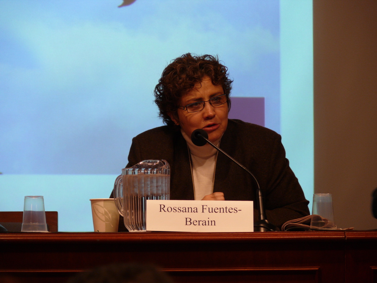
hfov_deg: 8.8
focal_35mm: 225
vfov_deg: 6.6
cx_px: 188
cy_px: 142
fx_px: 2450
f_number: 3.6
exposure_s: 1/30
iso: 160
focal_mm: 47.6
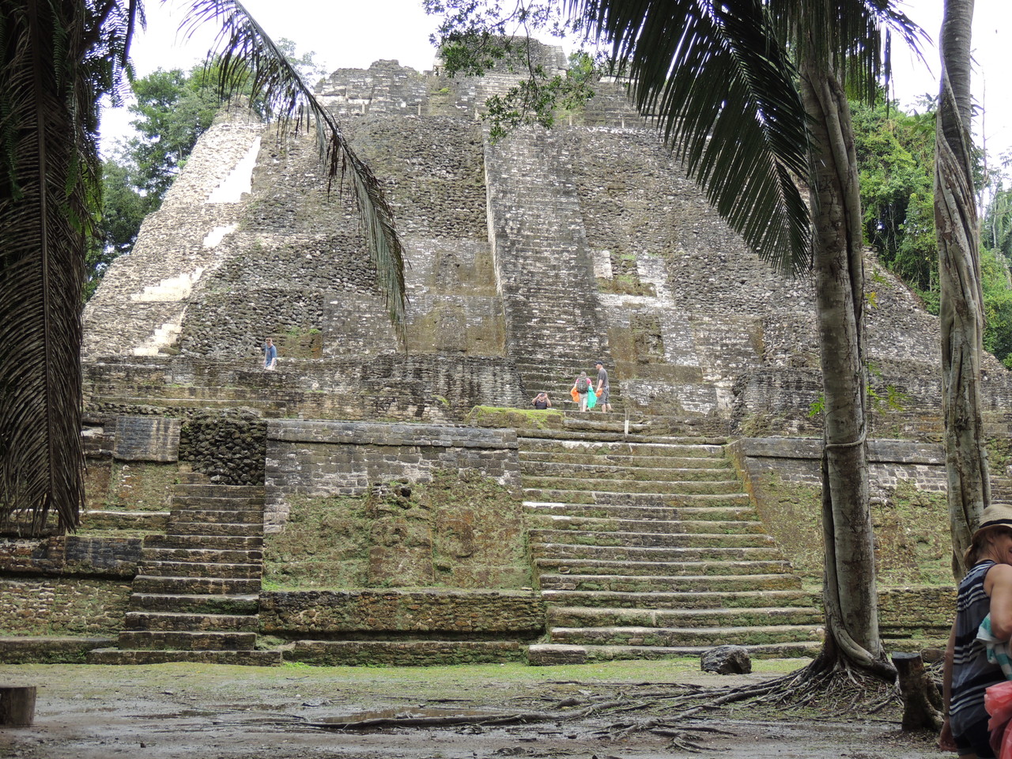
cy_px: 380
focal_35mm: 47
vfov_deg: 30.9
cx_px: 506
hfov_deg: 40.4
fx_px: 1374
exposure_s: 1/160
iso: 100
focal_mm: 8.3
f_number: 3.5
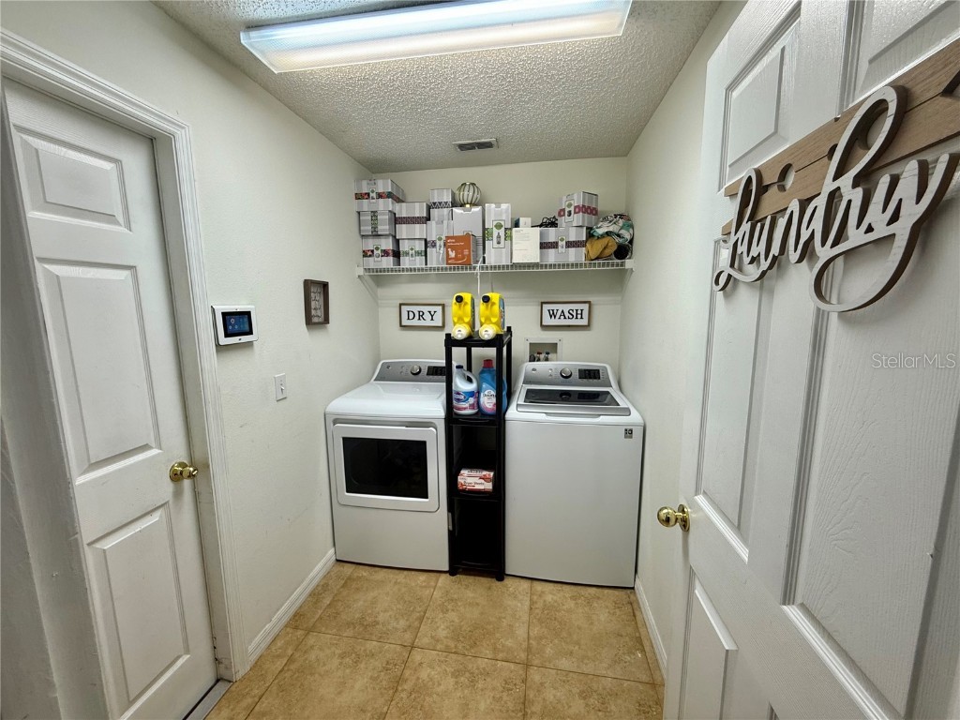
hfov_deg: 102.1
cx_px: 480
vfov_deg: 85.7
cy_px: 360
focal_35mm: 14
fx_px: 388
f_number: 2.2
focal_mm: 2.22
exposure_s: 1/40
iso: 64
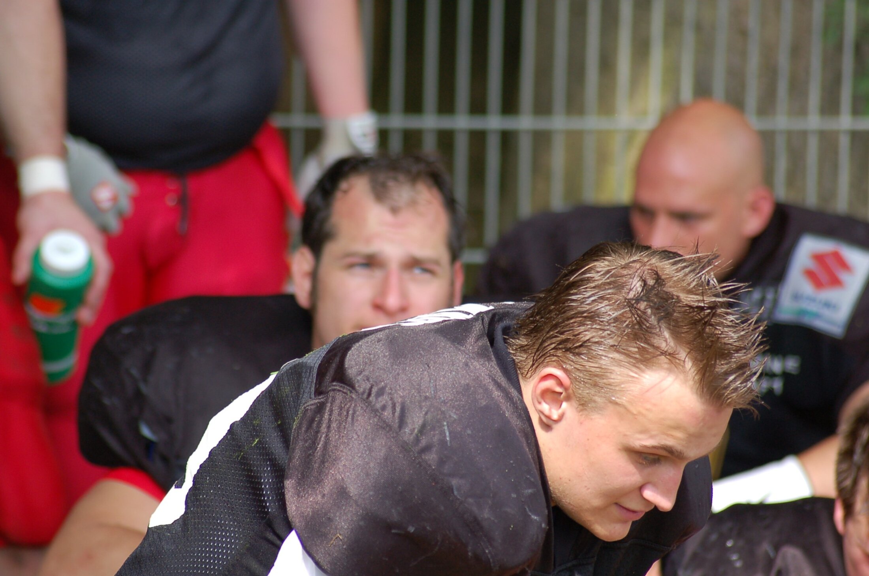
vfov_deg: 5.4
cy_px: 288
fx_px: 6144
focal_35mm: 255
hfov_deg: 8.1
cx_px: 434
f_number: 4.8
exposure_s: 1/640
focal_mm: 170
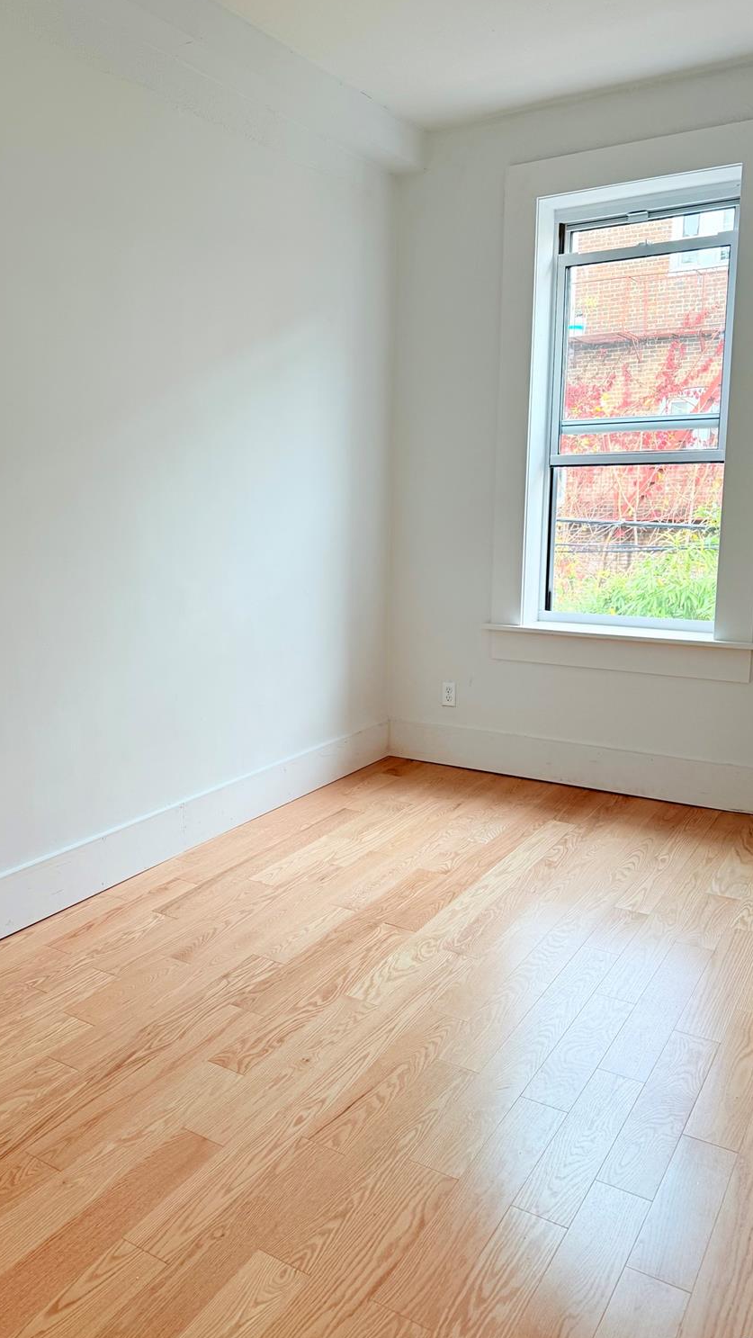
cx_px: 323
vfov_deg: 69.9
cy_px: 665
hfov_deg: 42.8
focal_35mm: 27
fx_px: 958
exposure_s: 1/120
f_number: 1.78
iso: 80
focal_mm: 6.76
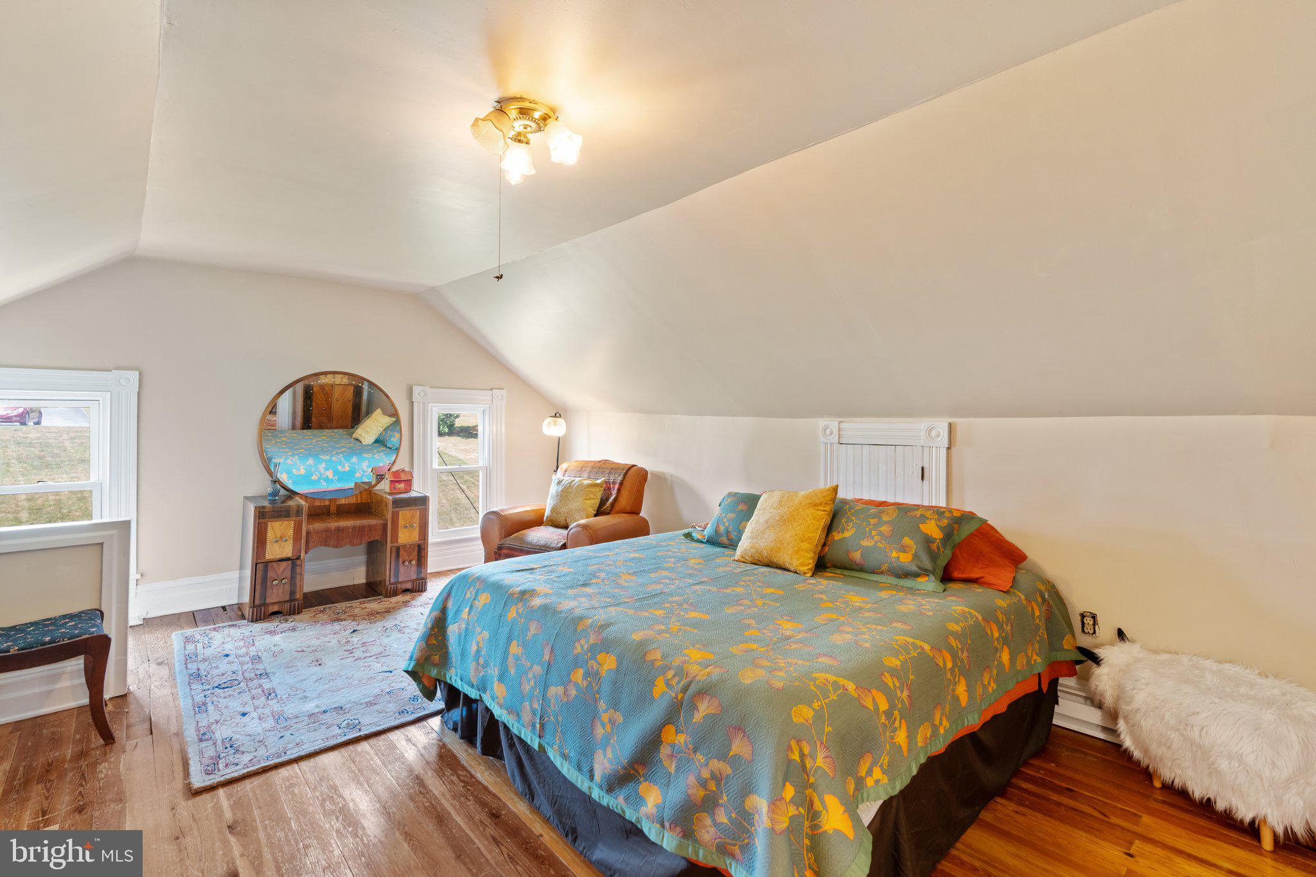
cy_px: 438
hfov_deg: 96.7
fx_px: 585
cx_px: 658
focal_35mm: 16
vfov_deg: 73.7
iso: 320
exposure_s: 1
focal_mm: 16
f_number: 7.1
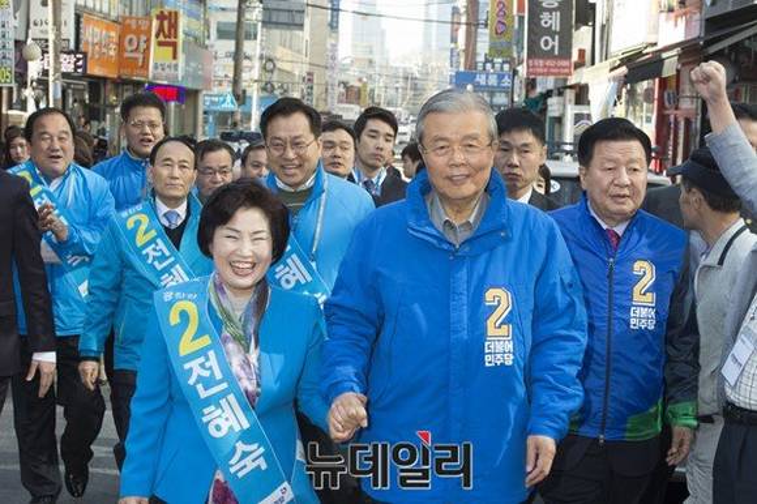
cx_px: 378
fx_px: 1471
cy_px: 252
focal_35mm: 70
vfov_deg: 19.4
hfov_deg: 28.9
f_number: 14
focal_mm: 70
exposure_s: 1/160
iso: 800
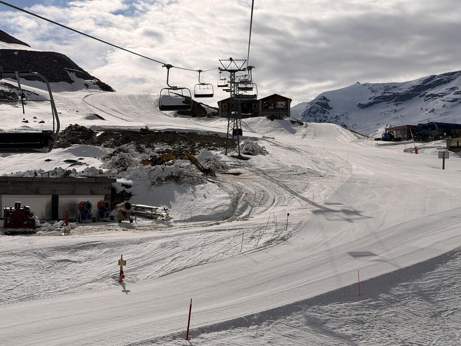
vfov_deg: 30.3
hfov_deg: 39.6
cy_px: 173
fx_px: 639
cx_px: 230
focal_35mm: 48
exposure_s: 1/27778
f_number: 1.78
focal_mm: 6.76
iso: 64
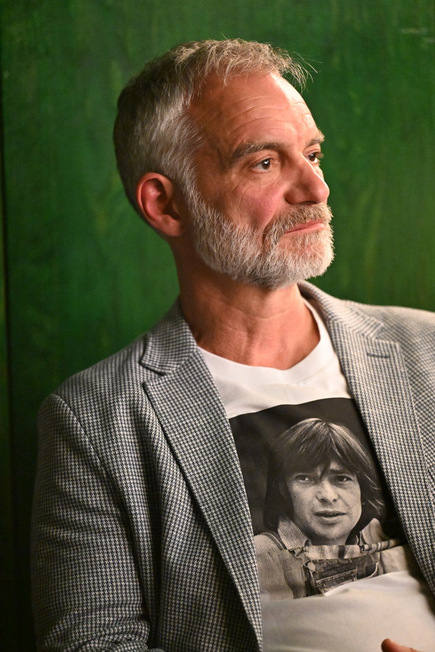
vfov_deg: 10.3
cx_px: 218
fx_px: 3625
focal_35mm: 200
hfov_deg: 6.9
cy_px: 326
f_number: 2.8
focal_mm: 200
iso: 12800
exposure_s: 1/60
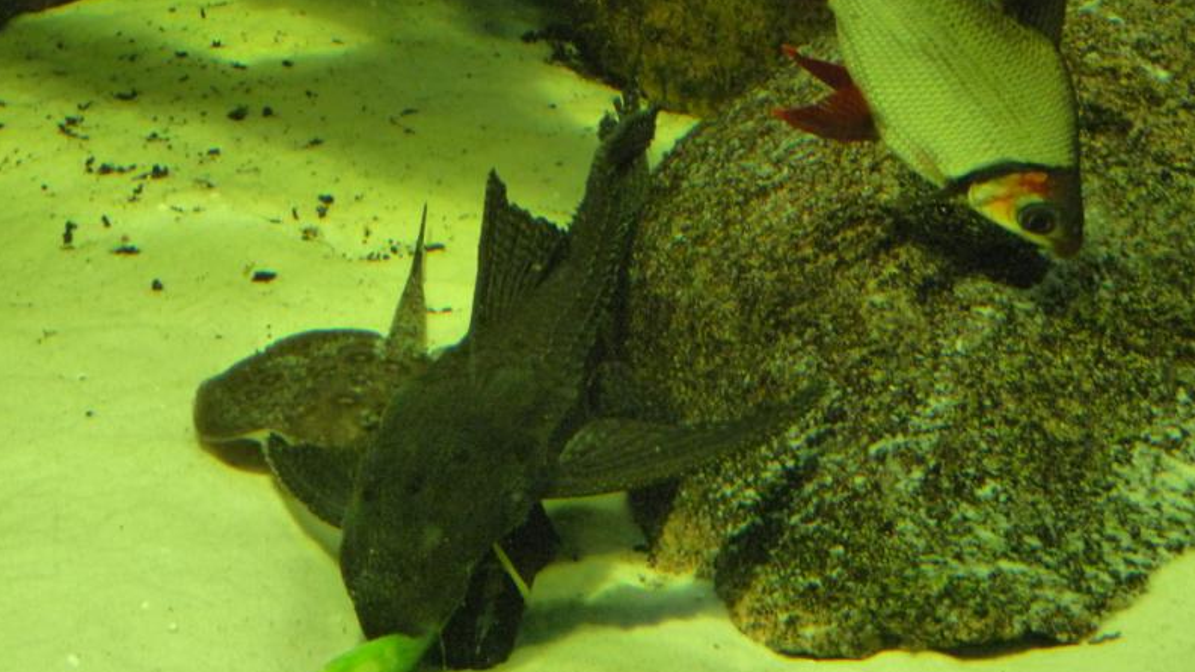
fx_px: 3801
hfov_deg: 17.9
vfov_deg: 10.1
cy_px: 278
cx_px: 596
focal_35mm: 120
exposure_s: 1/40
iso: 800
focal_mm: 19.4
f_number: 3.6
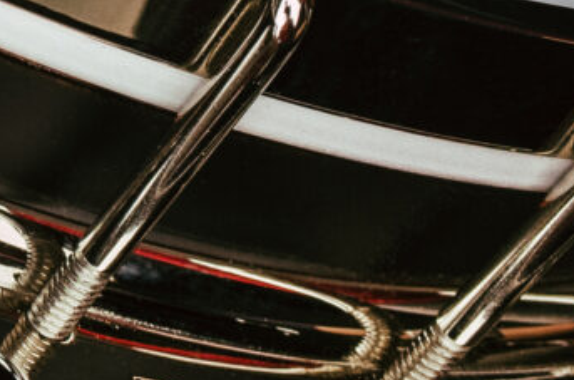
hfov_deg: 10.8
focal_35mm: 167
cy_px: -554
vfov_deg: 7.6
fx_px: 2657
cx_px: -726
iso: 200
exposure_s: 1/400
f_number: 5.6
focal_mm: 18.3
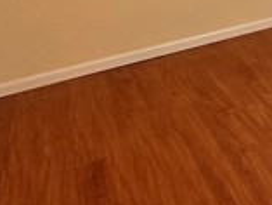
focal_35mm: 57
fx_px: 448
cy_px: -94
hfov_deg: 24.0
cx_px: 438
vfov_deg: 21.8
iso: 250
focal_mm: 2.22
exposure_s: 1/99
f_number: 2.2
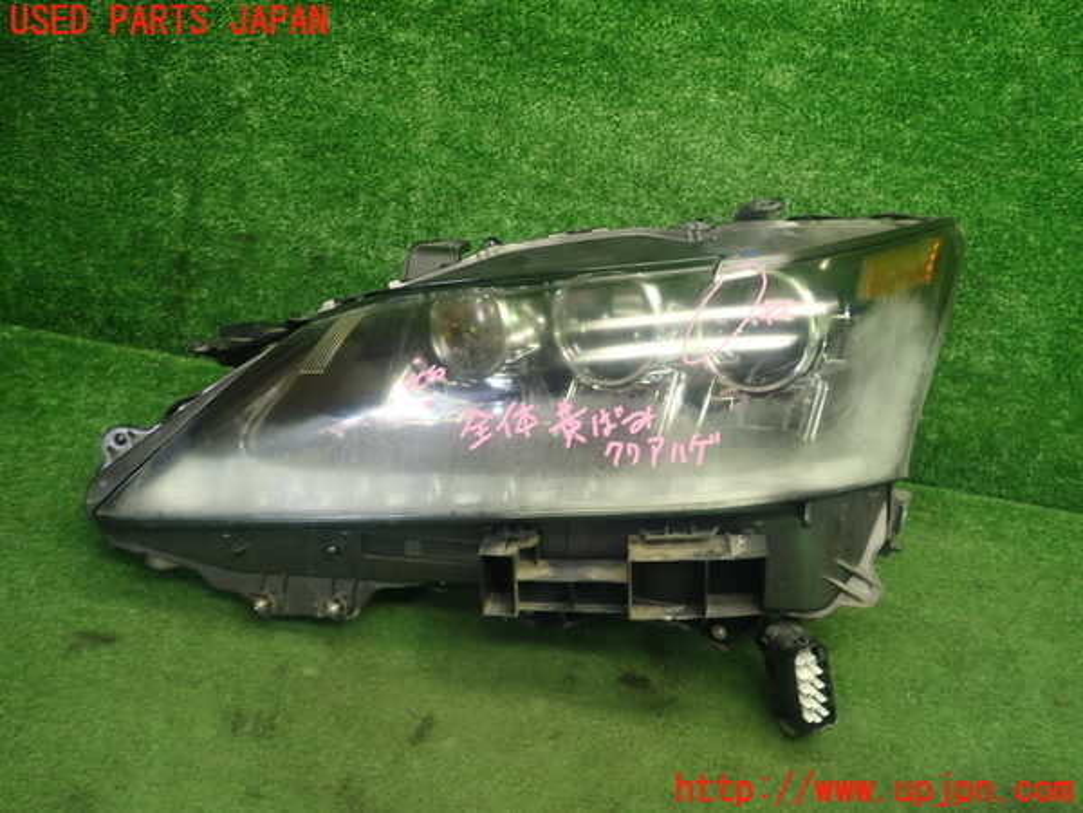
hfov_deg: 60.0
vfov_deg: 46.8
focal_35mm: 30
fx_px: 939
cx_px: 542
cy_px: 406
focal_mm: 5.4
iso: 200
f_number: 2.3
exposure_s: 1/50
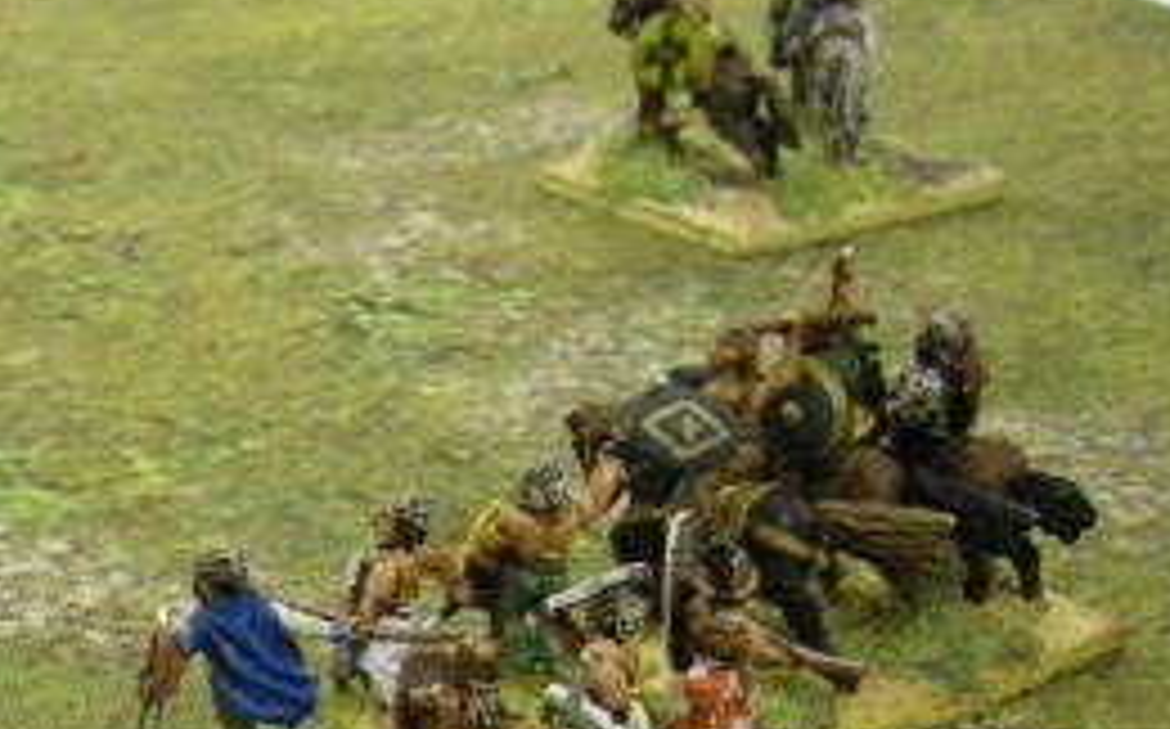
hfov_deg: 16.4
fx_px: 3823
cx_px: -353
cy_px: 765
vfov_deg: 10.8
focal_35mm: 120
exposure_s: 1/50
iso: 640
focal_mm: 6.3
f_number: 3.5
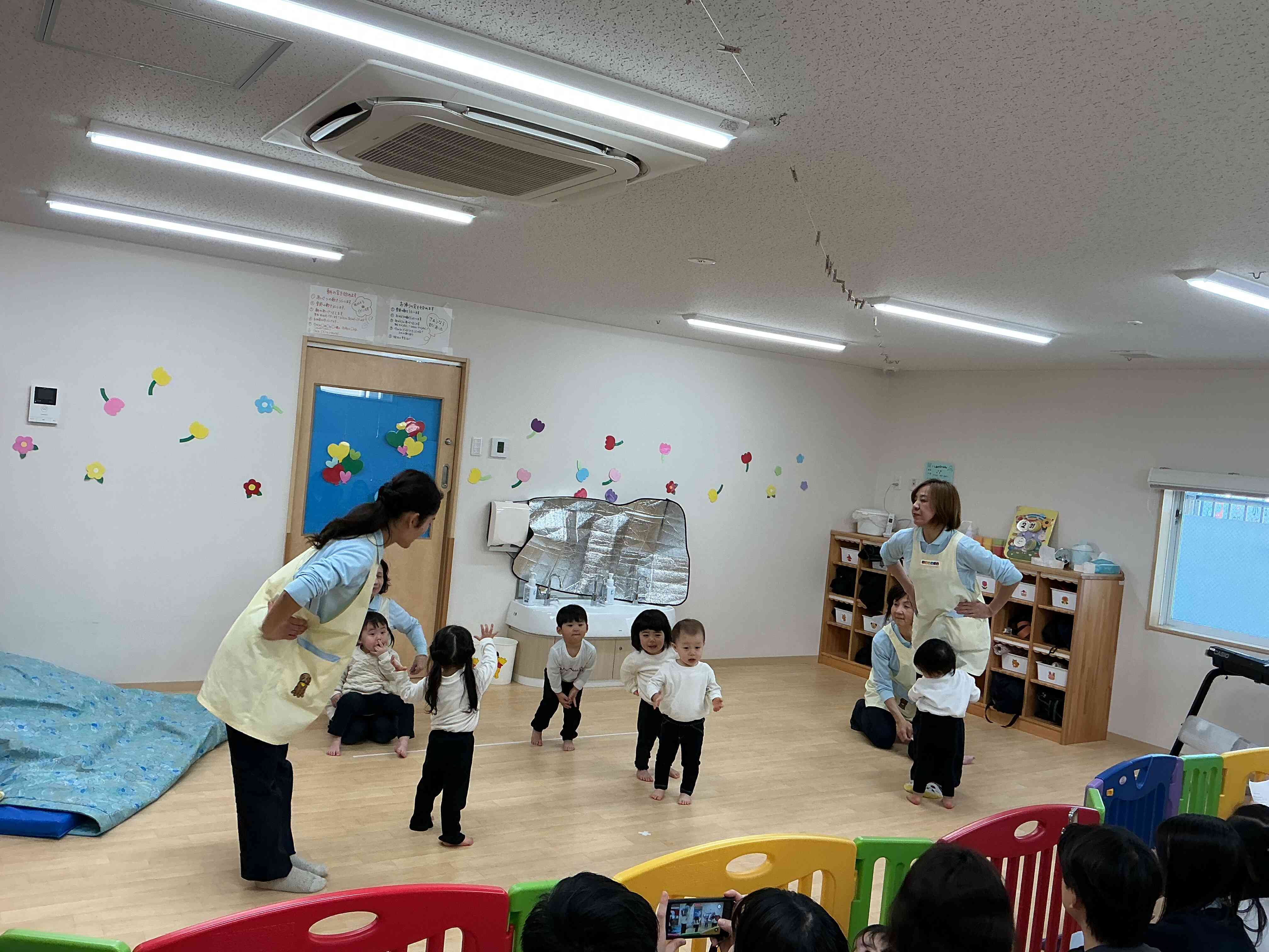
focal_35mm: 29
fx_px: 1063
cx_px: 634
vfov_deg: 48.2
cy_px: 476
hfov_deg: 61.7
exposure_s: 1/120
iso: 40
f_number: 1.8
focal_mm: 3
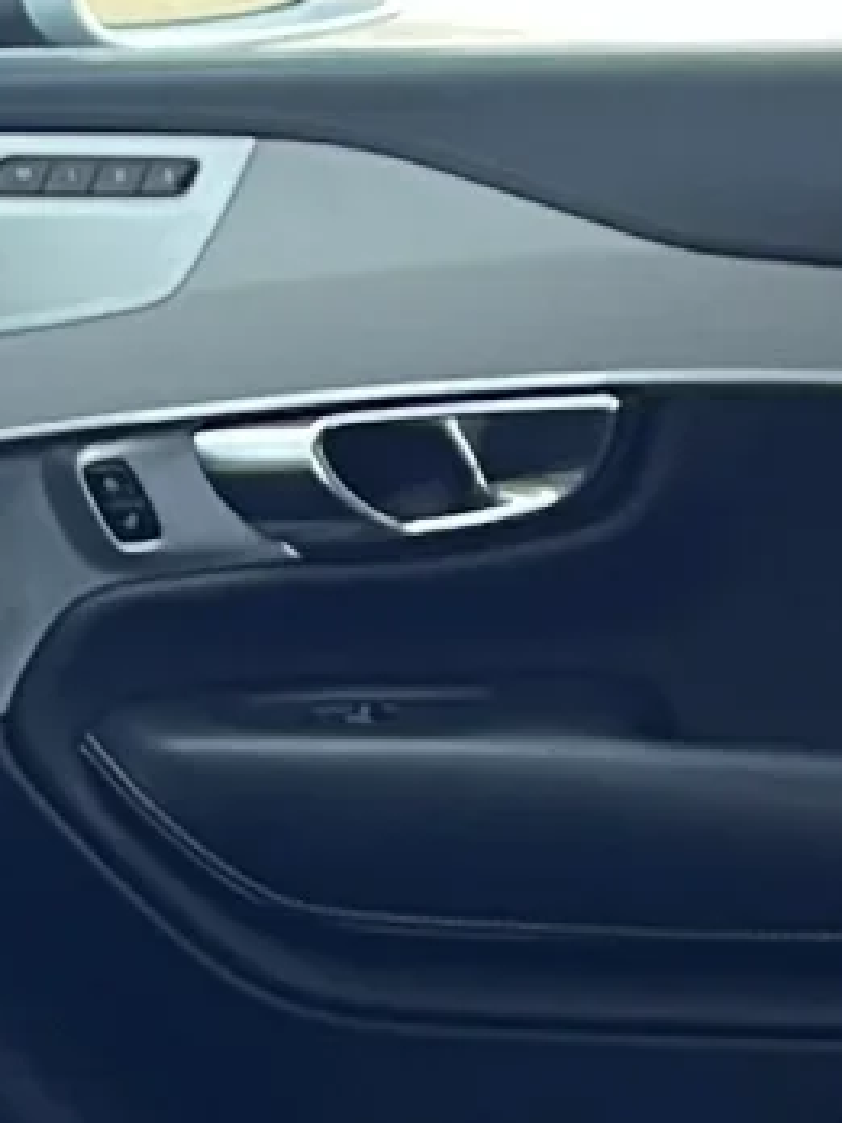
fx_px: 6195
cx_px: -1690
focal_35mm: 191
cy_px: 787
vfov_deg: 10.3
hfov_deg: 7.0
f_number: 1.6
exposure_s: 1/62
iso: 125
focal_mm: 5.1
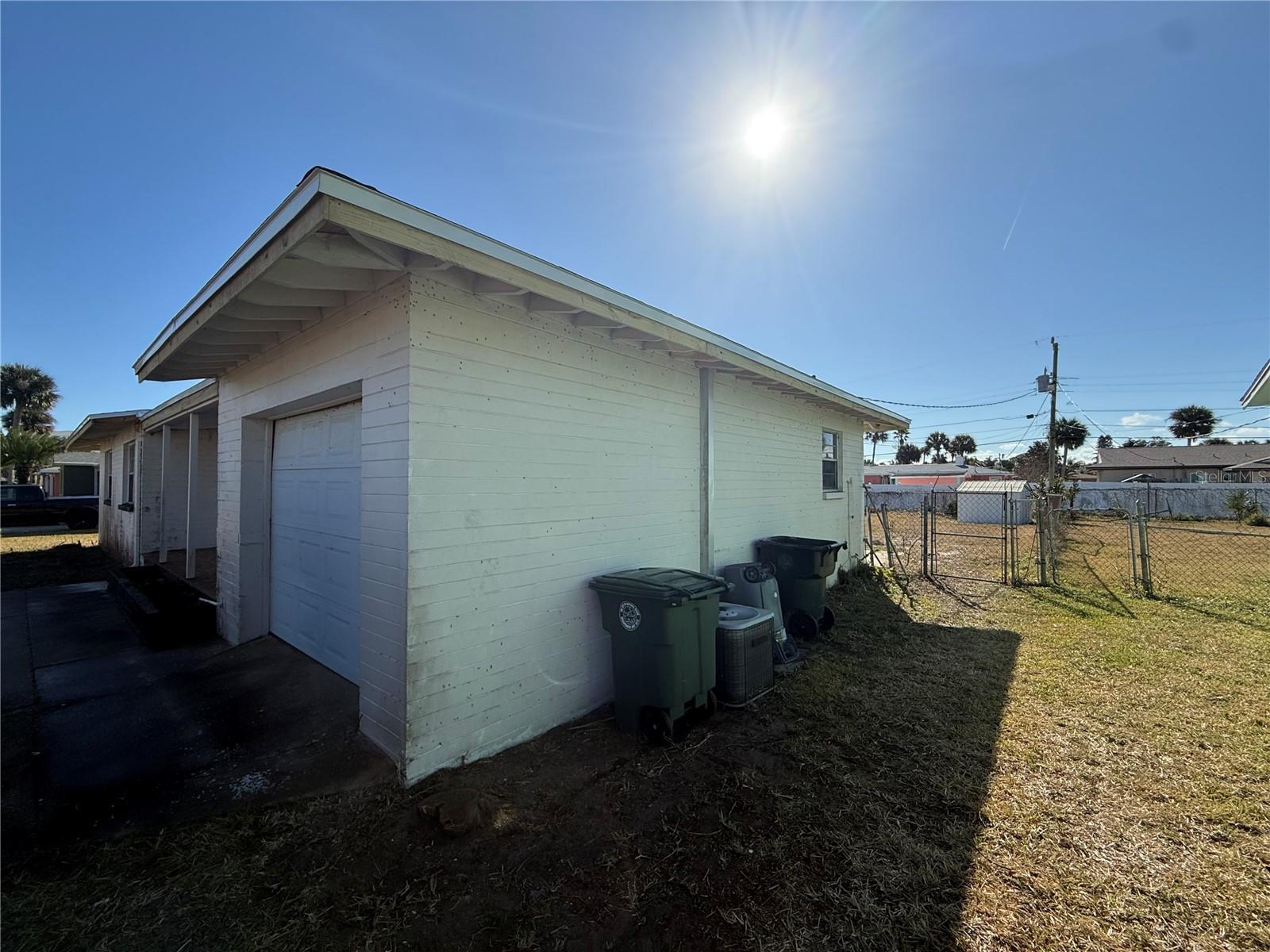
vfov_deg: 85.7
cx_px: 635
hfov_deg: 102.1
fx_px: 514
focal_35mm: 14
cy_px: 476
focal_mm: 2.22
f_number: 2.2
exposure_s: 1/2611
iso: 50
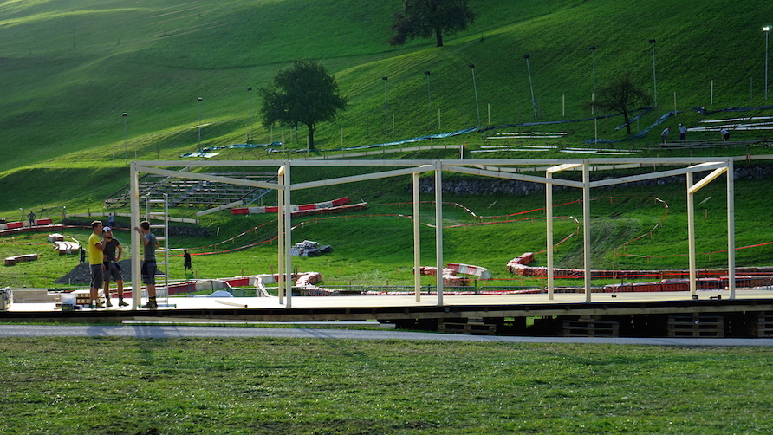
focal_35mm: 74
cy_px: 220
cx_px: 386
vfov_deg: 16.3
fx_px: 1517
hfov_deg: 28.6
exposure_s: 1/100
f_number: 7.1
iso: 100
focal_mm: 70
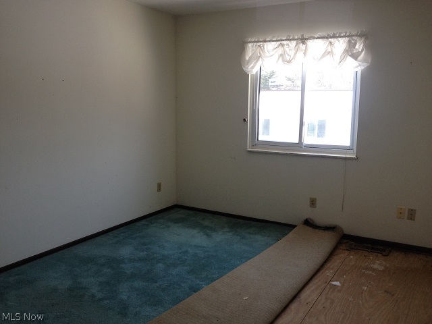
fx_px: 437
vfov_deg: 40.7
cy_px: 162
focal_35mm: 35
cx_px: 216
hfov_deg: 52.6
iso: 50
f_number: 2.4
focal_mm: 4.28
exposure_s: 1/120
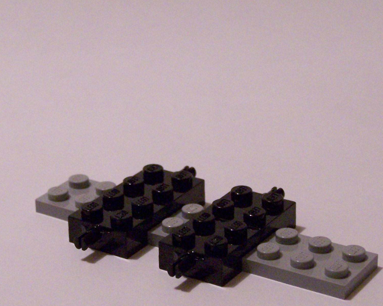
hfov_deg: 17.2
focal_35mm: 112
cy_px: 180
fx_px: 1269
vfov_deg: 13.8
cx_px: 192
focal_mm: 11.1
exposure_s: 1/30
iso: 400
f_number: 3.2
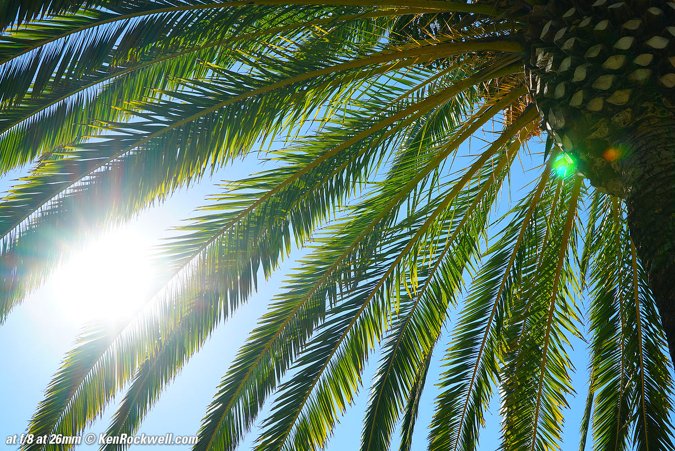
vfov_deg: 34.3
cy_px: 226
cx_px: 338
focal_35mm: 39
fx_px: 732
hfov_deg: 49.5
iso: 100
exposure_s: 1/250
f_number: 8
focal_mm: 26
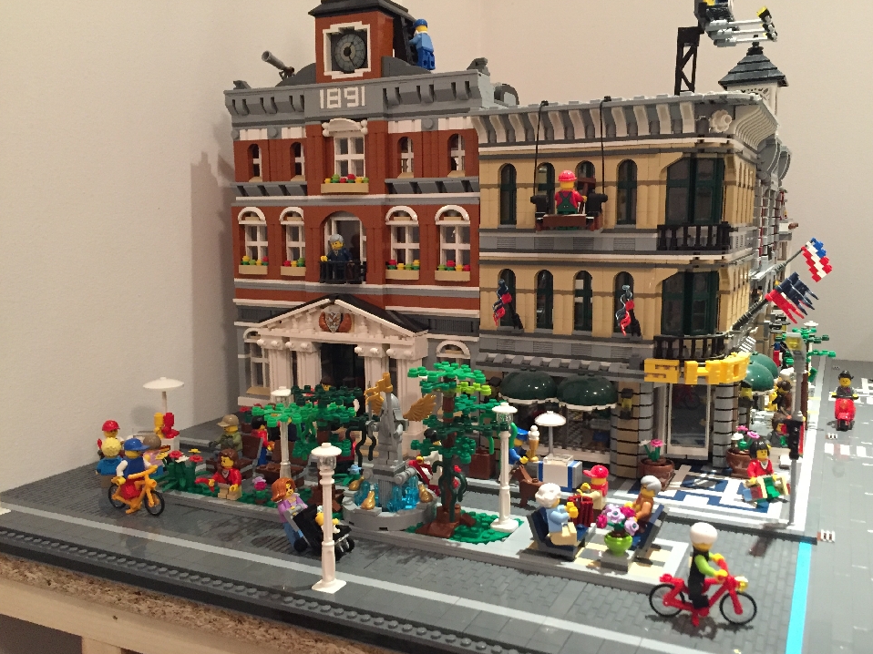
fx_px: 782
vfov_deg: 45.4
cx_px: 466
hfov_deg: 58.3
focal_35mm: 31
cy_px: 343
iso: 250
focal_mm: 4.15
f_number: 2.2
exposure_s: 1/25
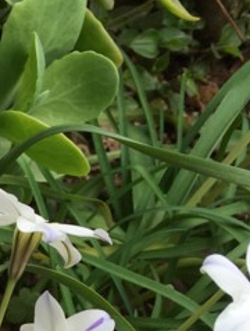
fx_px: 1191
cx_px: -265
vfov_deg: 14.5
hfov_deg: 10.8
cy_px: 536
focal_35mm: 124
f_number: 2.2
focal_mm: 4.15
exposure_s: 1/324
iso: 25
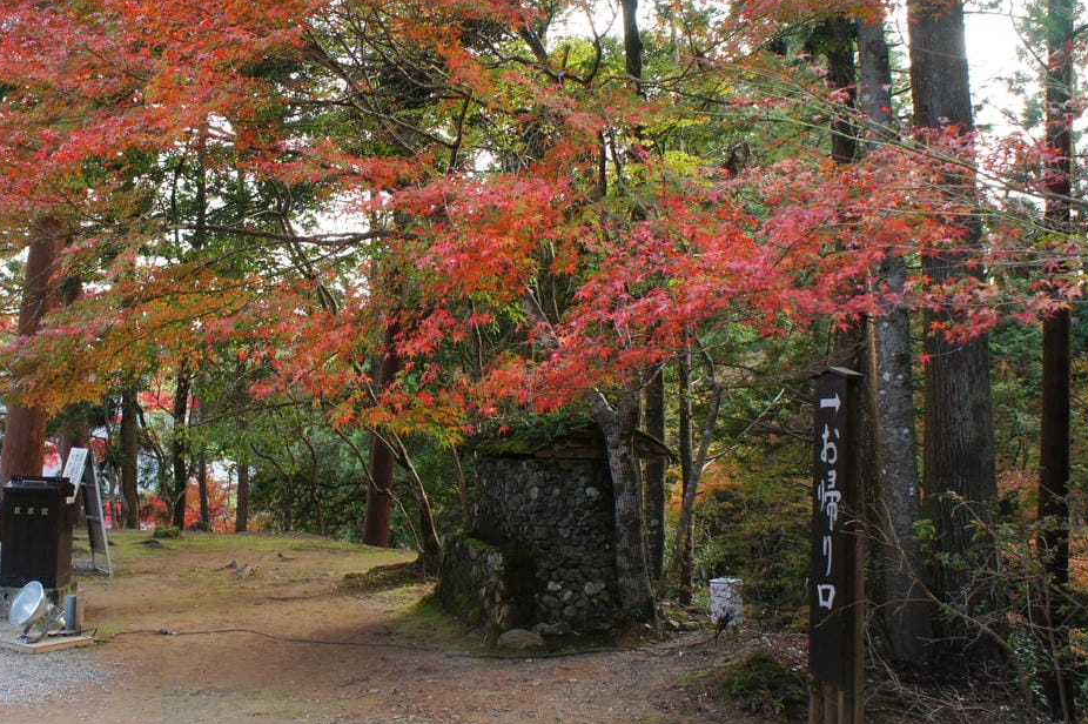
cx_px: 415
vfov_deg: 37.5
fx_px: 1057
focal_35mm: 35
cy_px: 257
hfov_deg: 53.9
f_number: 6.3
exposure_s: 1/40
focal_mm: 18
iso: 800
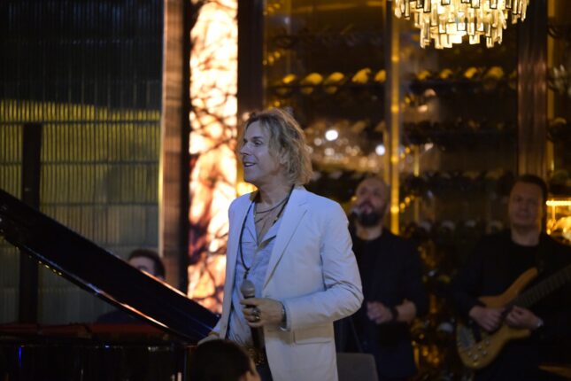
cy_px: 190
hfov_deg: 14.2
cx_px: 286
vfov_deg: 9.5
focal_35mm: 145
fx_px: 2300
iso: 10000
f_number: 2.8
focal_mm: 145
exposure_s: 1/160
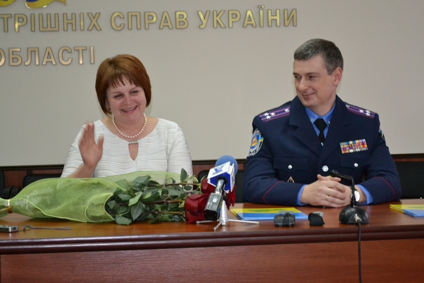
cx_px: 212
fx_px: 972
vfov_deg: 16.6
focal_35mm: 82
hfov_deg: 24.6
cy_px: 142
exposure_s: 1/60
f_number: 5.6
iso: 3200
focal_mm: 55
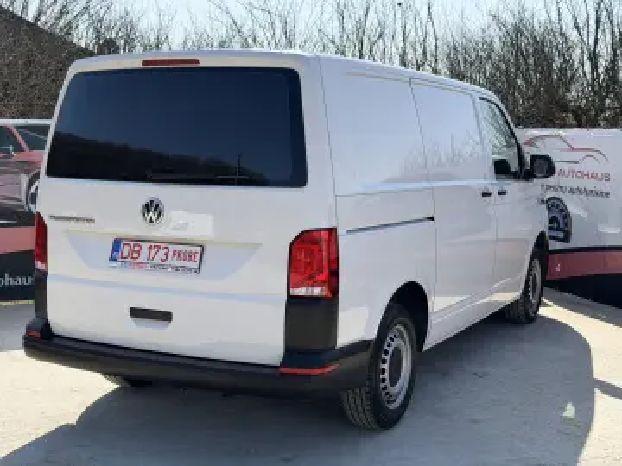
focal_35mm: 48
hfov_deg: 39.7
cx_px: 311
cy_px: 233
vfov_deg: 30.3
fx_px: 862
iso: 64
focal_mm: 6.76
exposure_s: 1/3226
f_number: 1.78
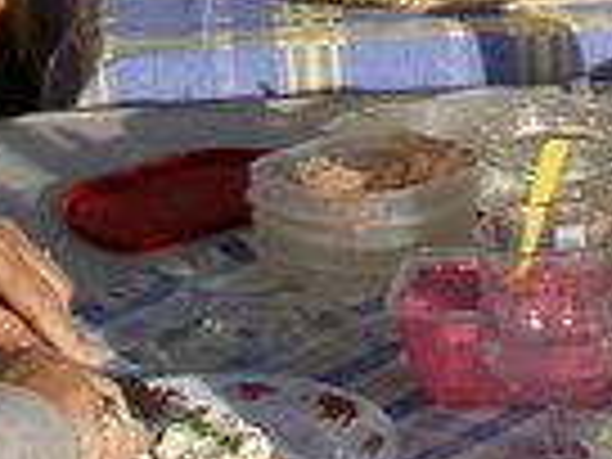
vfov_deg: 7.0
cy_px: -605
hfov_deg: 9.7
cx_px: 711
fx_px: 3554
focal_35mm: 201
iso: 50
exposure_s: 1/500
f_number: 4.7
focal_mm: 8
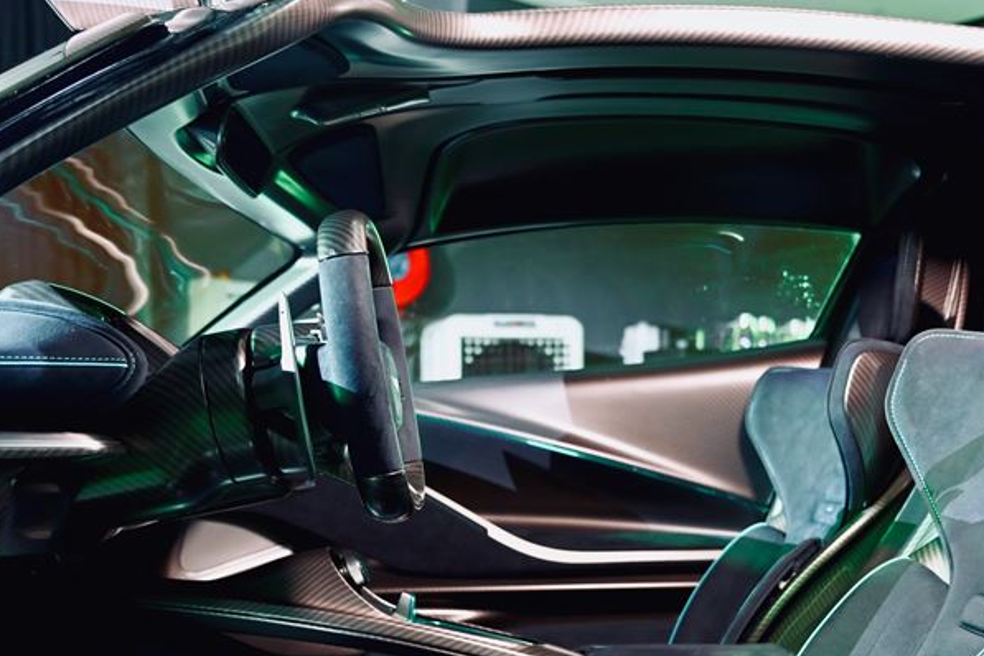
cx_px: 466
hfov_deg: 41.1
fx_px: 1312
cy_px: 495
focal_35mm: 48
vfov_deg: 27.7
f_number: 3.2
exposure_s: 1/25
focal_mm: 28
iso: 800
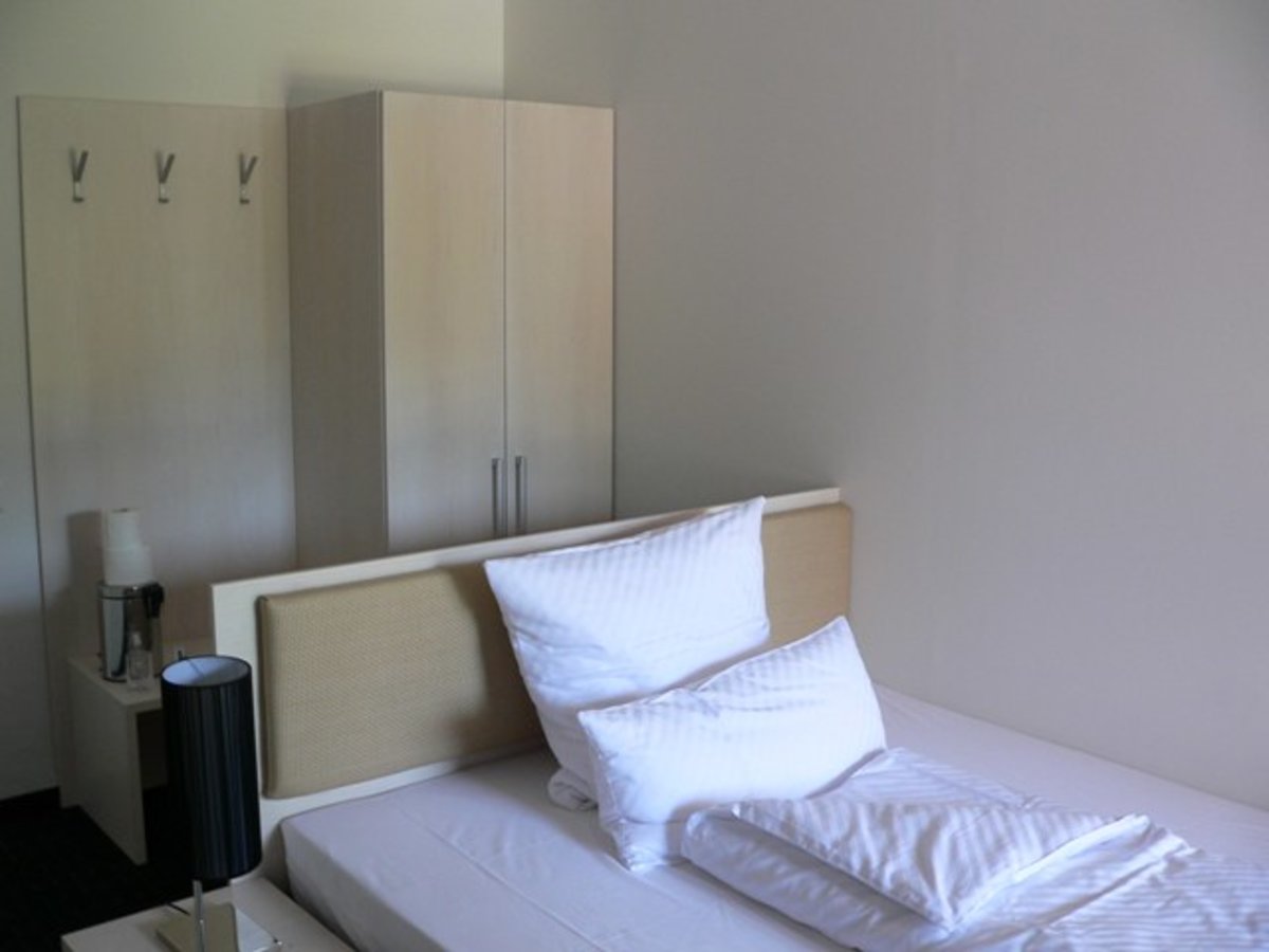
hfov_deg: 51.4
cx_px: 634
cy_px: 476
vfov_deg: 39.7
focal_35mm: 36
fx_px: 1320
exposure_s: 1/25
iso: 100
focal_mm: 6
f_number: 2.8
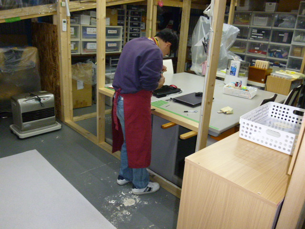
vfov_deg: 48.2
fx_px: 256
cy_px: 114
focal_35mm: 29
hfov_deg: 61.7
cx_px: 152
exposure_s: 1/60
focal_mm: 5.2
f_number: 3.3
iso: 400
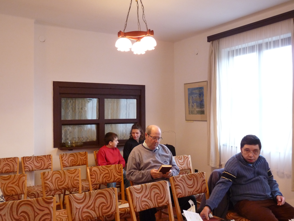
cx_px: 147
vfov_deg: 40.7
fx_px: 297
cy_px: 110
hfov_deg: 52.6
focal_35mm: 35
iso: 400
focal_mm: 6.2
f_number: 3
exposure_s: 1/25
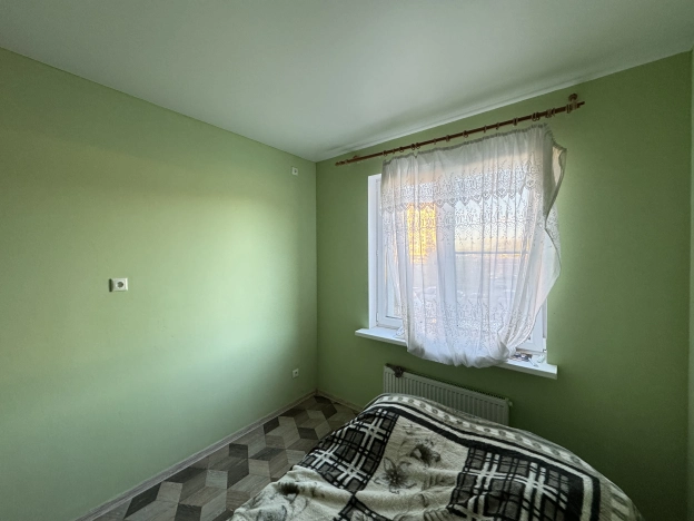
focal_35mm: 14
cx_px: 347
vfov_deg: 85.7
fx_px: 281
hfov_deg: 102.1
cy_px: 260
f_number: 2.2
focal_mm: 2.22
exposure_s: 1/78
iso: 320
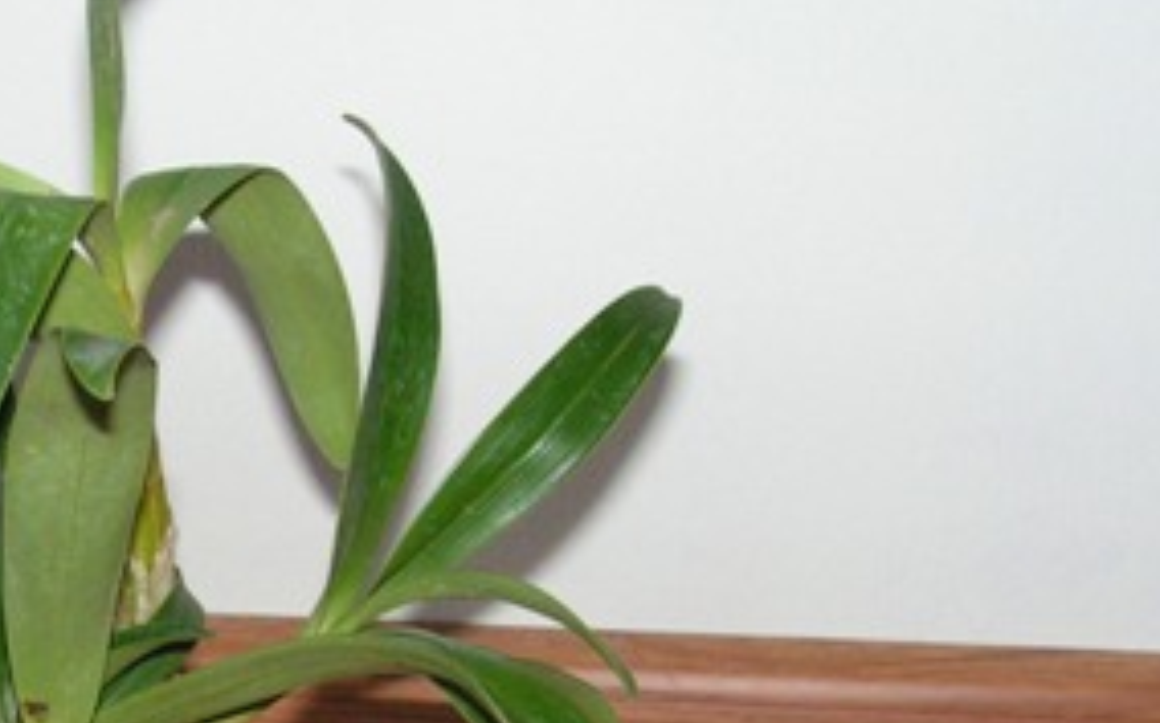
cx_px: 118
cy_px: 743
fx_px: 2717
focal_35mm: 86
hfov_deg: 23.5
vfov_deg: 14.9
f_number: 3.2
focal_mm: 6
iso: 200
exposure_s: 1/40
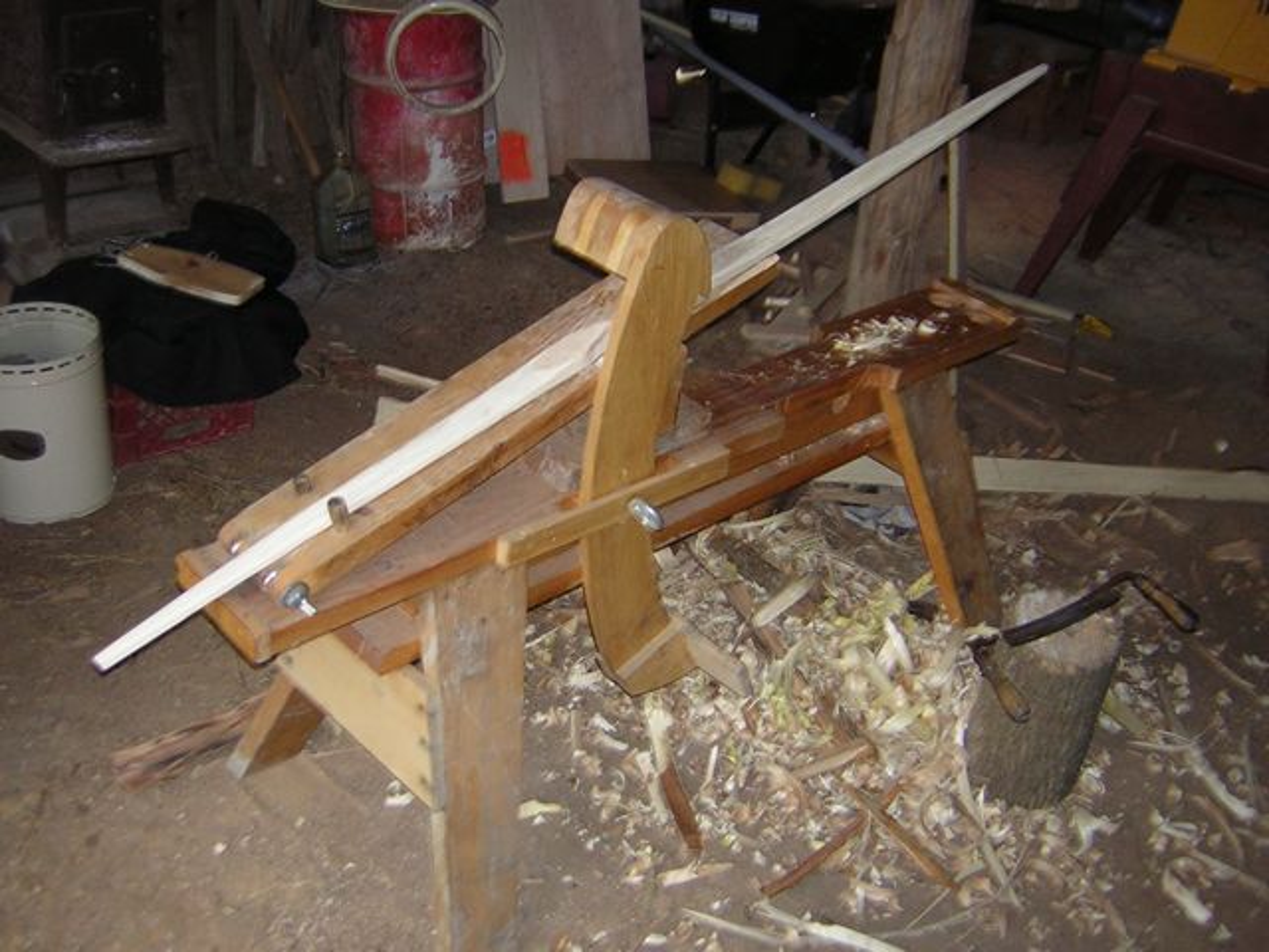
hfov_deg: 51.4
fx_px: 1320
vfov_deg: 39.7
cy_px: 476
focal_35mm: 36
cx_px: 634
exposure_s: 1/60.1
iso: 73
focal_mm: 4.7
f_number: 2.6
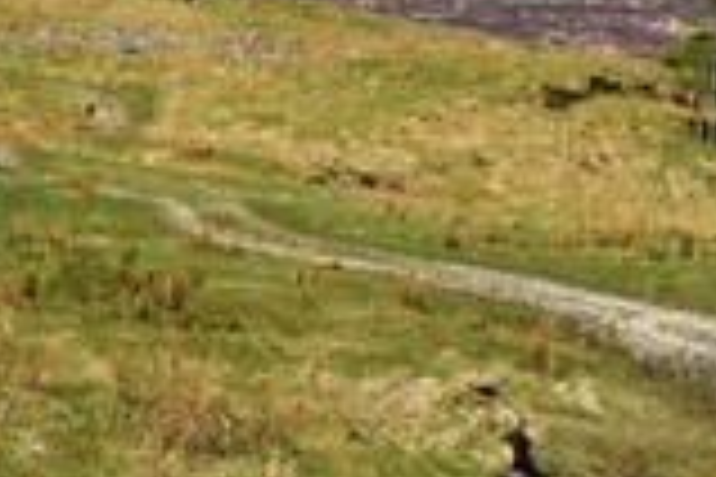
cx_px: 558
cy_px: 72
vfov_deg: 8.9
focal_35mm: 153
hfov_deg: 13.4
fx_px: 3043
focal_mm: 58
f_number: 13
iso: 200
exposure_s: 1/320
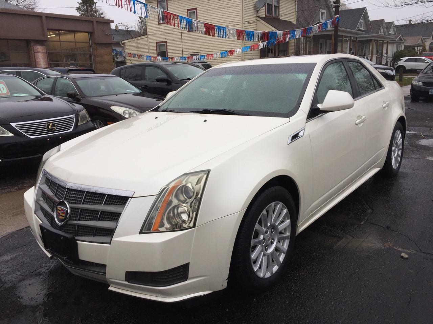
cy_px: 162
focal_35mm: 29
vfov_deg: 48.2
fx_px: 363
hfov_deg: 61.7
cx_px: 216
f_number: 2.2
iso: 32
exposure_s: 1/314
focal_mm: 4.15
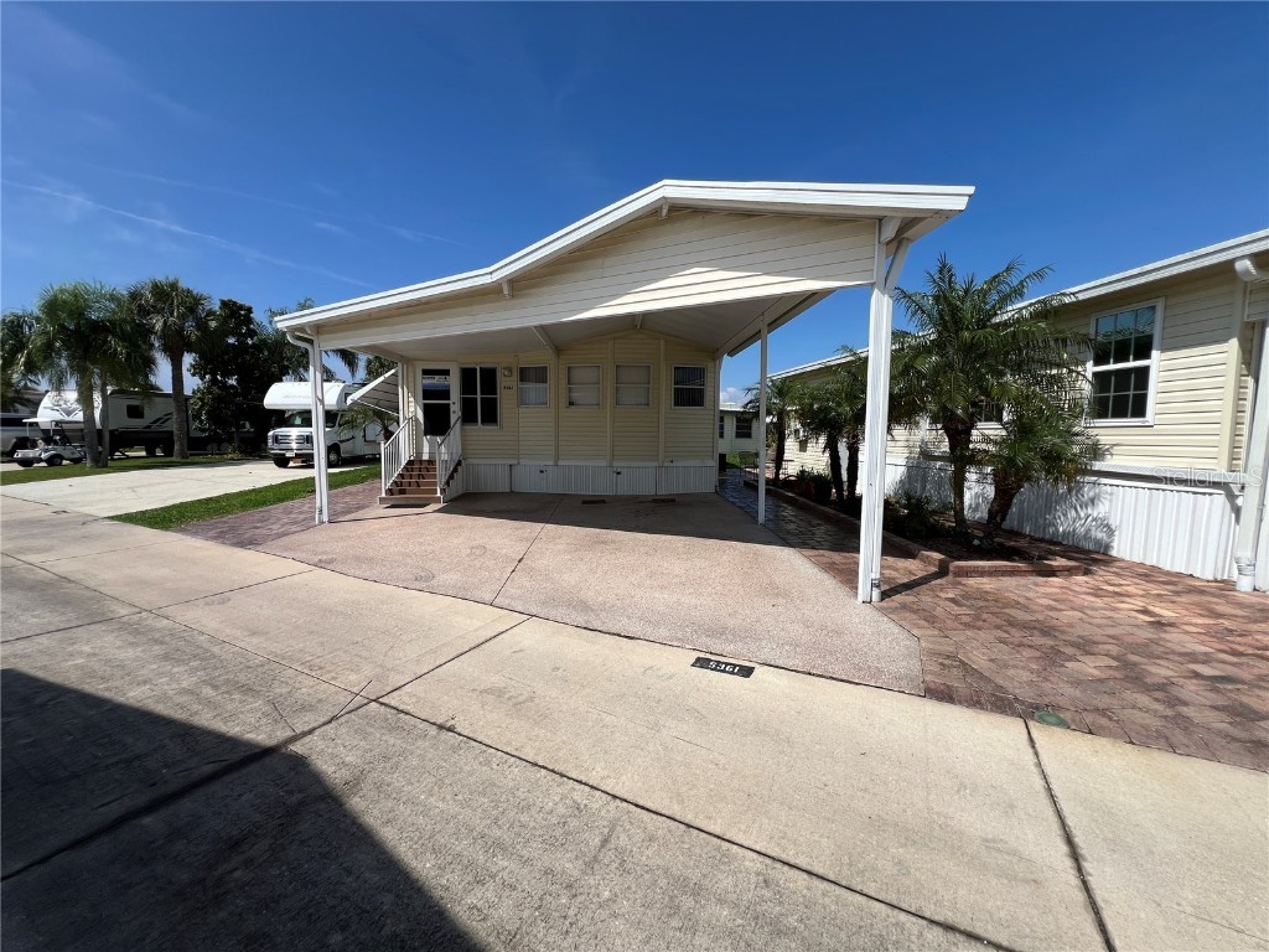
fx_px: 477
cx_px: 634
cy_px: 476
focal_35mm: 13
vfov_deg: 89.9
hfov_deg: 106.2
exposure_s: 1/2660
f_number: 1.8
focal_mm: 1.57
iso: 32
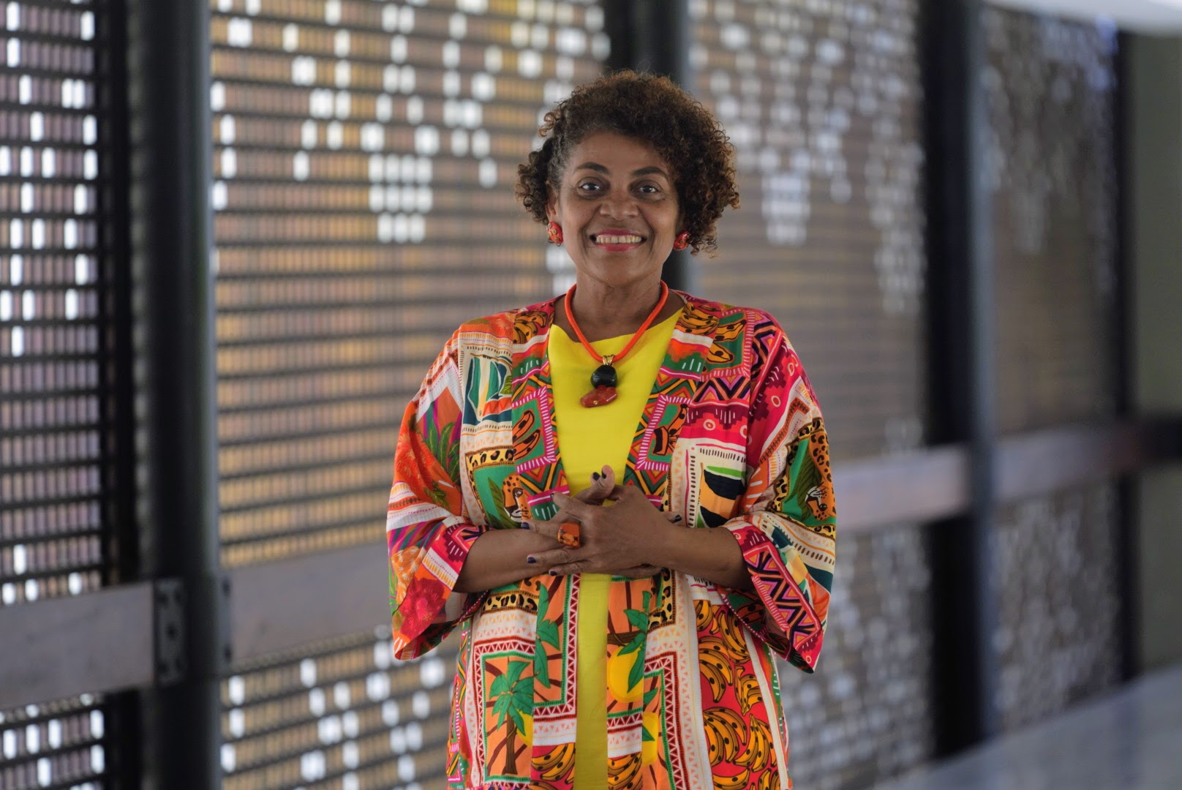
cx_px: 591
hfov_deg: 10.4
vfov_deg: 6.9
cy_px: 395
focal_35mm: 198
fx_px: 6505
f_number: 4
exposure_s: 1/125
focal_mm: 198
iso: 640
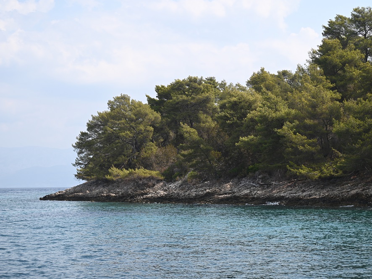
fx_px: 817
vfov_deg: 19.4
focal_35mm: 76
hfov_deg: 25.7
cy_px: 139
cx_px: 203
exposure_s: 1/640
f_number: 4.5
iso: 100
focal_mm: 70
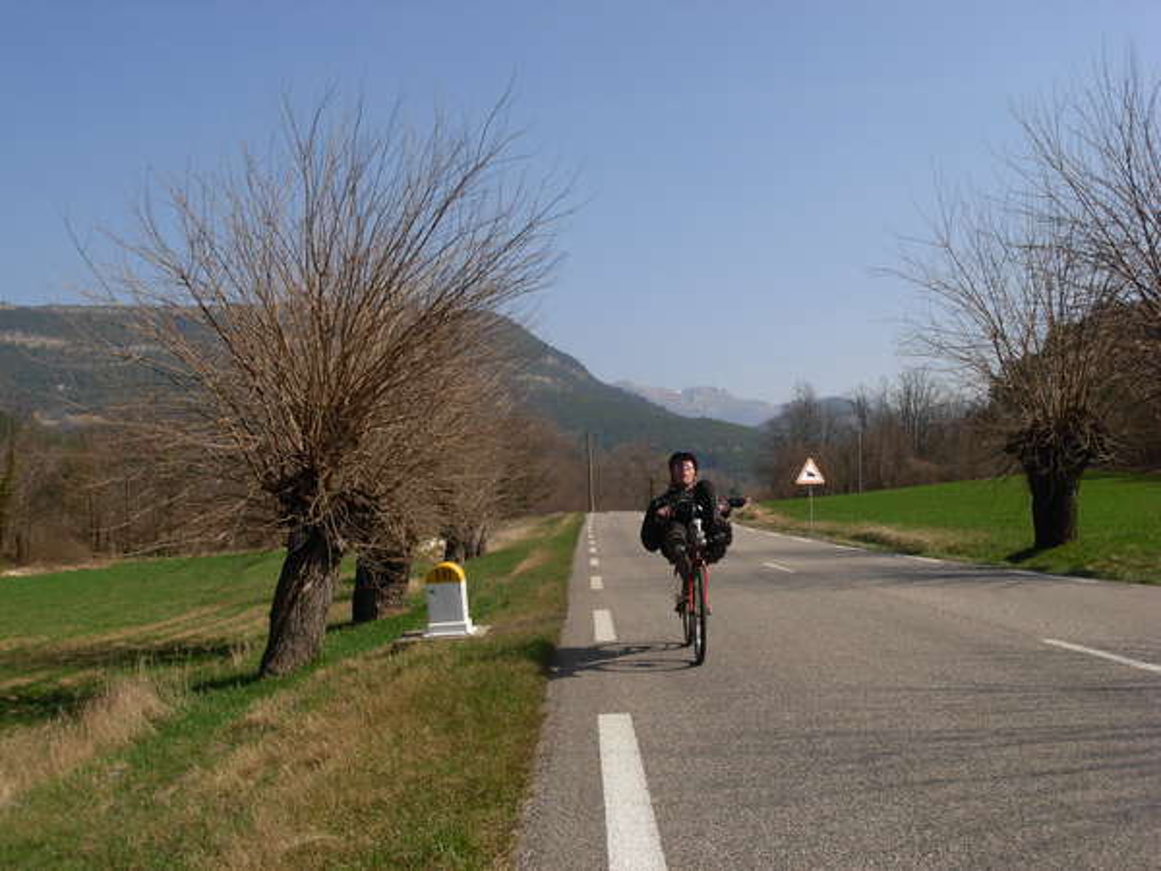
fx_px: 1274
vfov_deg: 37.7
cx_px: 580
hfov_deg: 49.0
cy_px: 436
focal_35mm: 38
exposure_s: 1/645
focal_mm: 6.3
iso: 79
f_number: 4.9
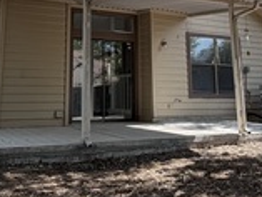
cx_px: 95
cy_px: -2
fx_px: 432
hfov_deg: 33.6
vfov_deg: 24.5
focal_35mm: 57
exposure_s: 1/502
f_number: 2.2
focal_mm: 2.22
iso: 50
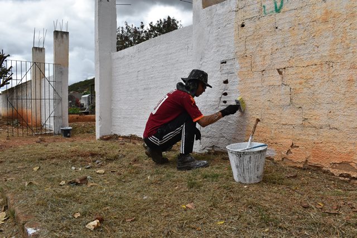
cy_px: 119
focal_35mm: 30
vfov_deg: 43.6
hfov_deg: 61.9
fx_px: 298
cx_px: 178
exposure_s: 1/400
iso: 200
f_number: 10
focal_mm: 20
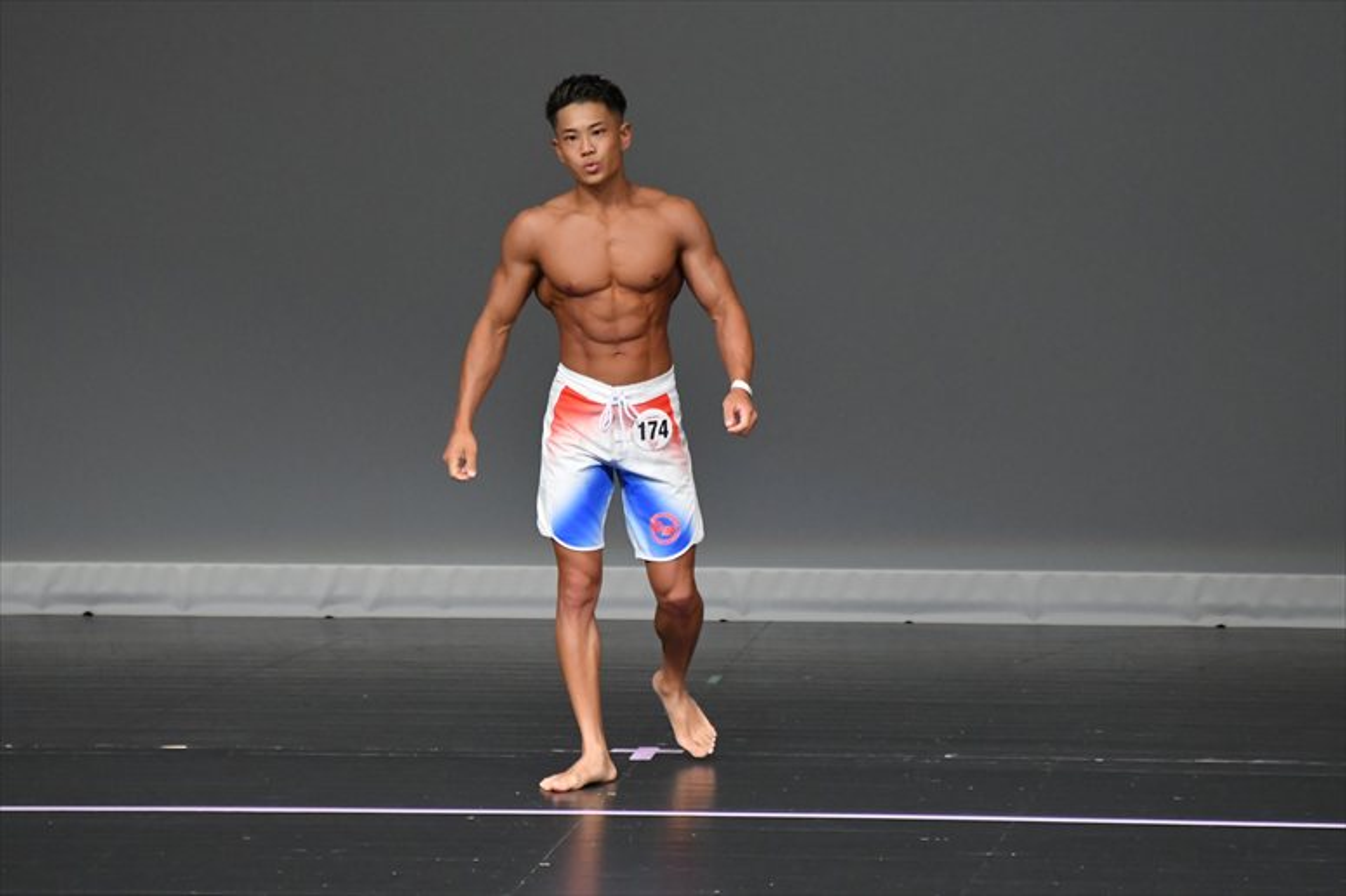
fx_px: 14014
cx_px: 673
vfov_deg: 3.7
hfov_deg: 5.5
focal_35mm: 375
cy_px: 448
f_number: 5.6
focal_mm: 250
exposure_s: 1/400
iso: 5000
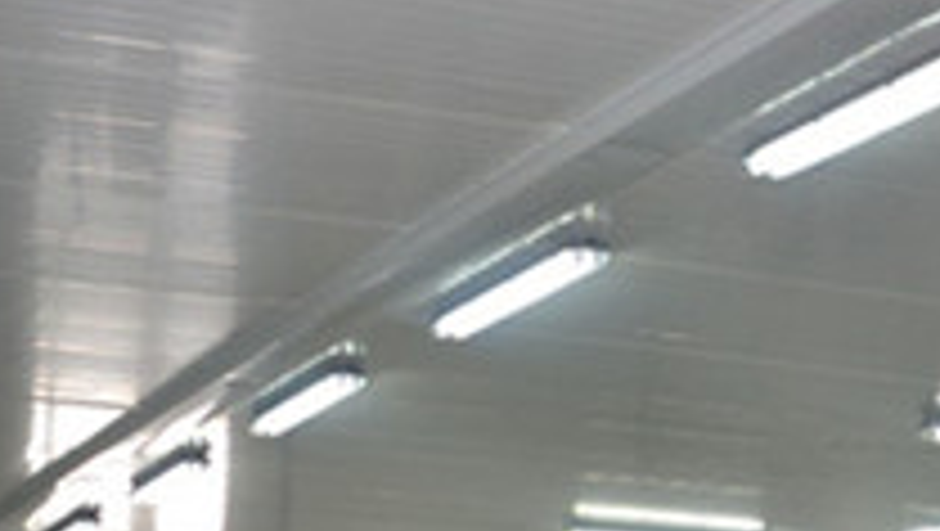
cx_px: 508
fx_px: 2470
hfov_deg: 21.5
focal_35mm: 99
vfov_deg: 11.7
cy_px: 830
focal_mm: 22
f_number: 4
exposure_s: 1/125
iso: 360
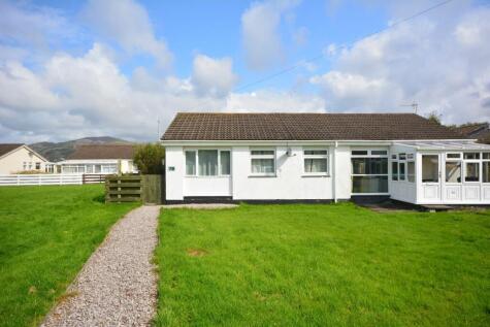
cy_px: 164
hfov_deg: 73.7
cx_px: 245
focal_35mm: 24
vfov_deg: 53.2
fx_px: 327
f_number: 10
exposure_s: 1/320
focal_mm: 16
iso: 200
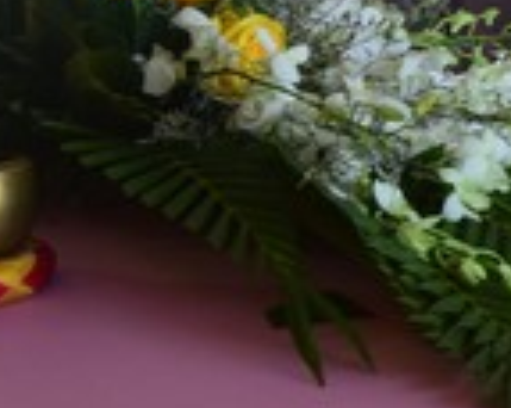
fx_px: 3353
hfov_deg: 8.3
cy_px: -190
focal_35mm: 222
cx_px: 1051
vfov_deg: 6.9
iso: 320
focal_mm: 52
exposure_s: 1/50
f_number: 6.3
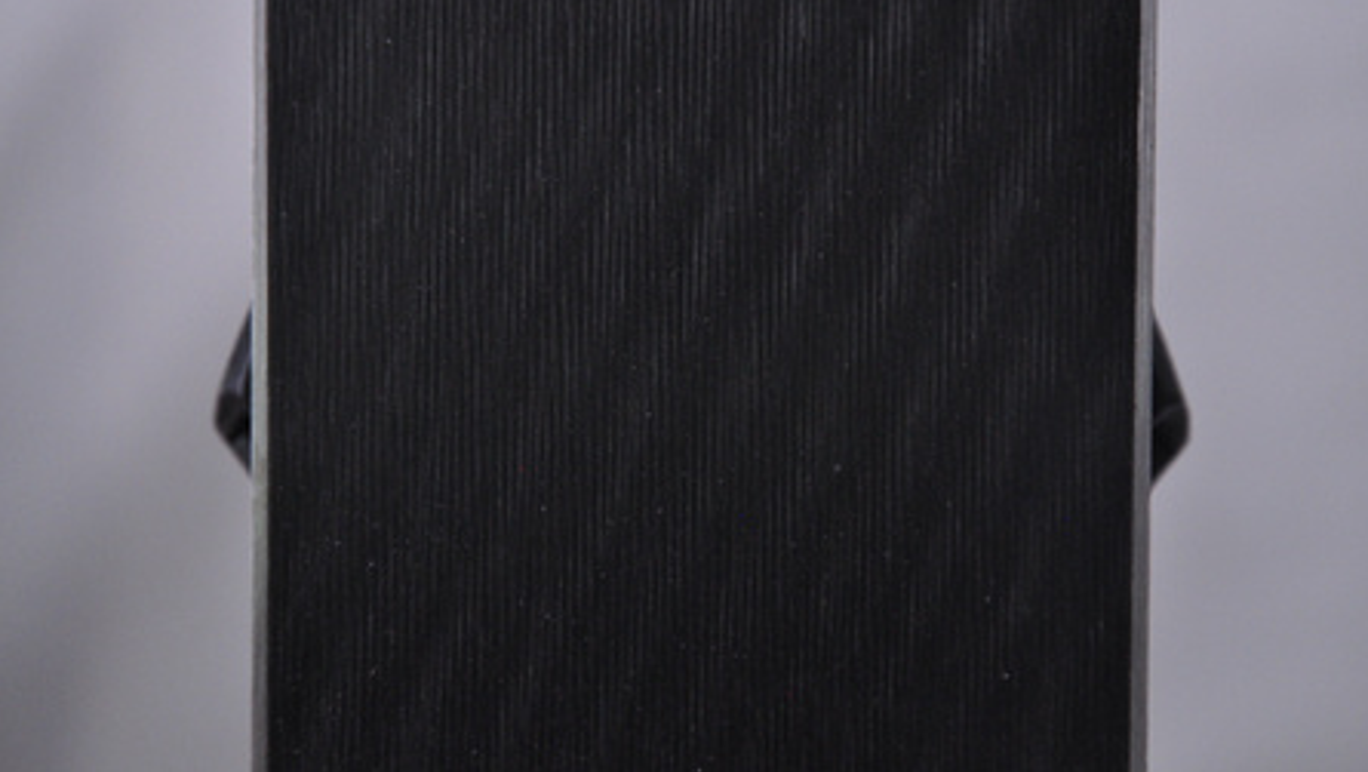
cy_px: 355
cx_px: 689
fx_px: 6045
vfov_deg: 7.3
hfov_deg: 12.9
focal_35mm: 167
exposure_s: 1/125
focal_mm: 105
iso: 3200
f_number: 9.5
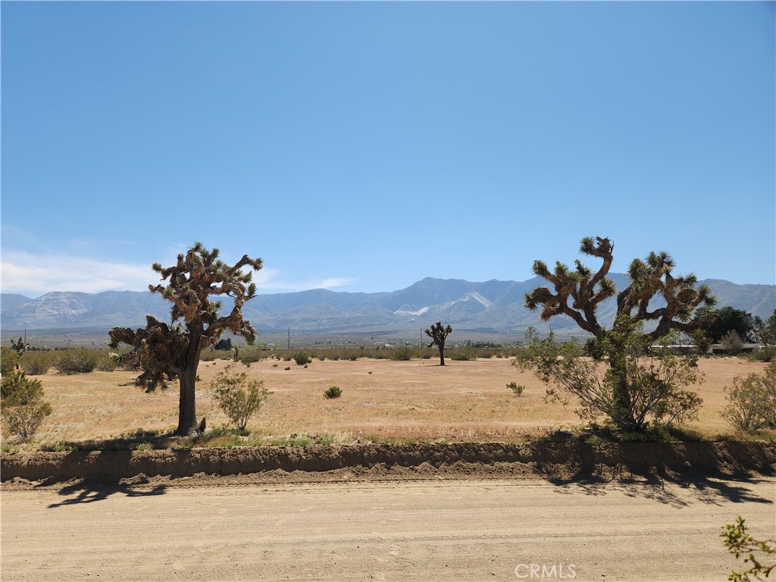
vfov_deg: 58.9
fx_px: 516
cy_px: 291
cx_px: 388
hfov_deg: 73.9
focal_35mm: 23
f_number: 1.8
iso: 20
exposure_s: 1/2088
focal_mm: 5.4
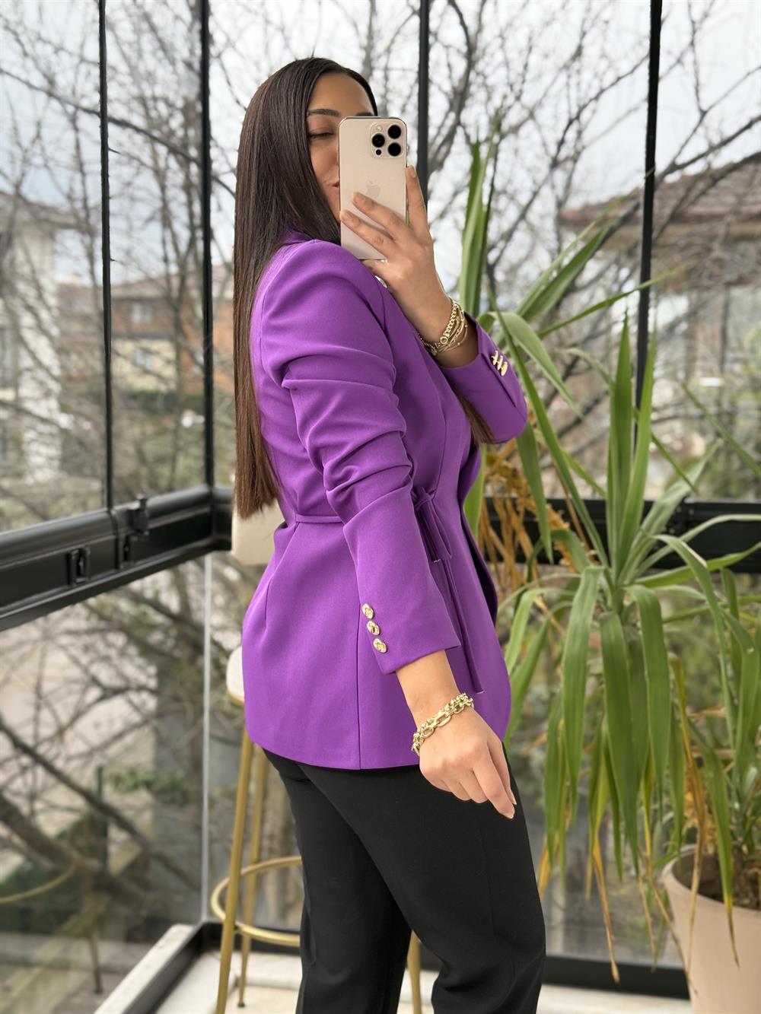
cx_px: 380
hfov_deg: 30.3
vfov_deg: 39.7
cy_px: 507
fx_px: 1407
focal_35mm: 48
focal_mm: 6.76
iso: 80
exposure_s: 1/337
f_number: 1.78
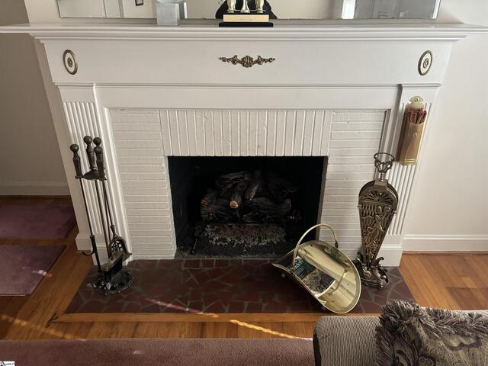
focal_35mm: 26
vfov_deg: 53.1
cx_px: 244
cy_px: 183
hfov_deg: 67.3
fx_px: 367
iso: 500
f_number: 1.6
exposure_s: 1/60
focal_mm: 5.96
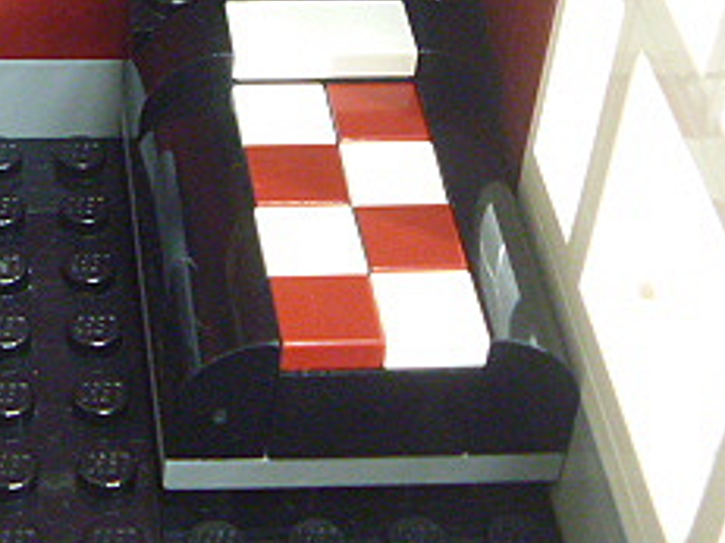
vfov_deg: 15.1
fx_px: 2031
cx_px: -53
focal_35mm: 97
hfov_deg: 19.5
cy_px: 94
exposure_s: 1/4
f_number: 3.5
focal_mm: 6.3
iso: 400
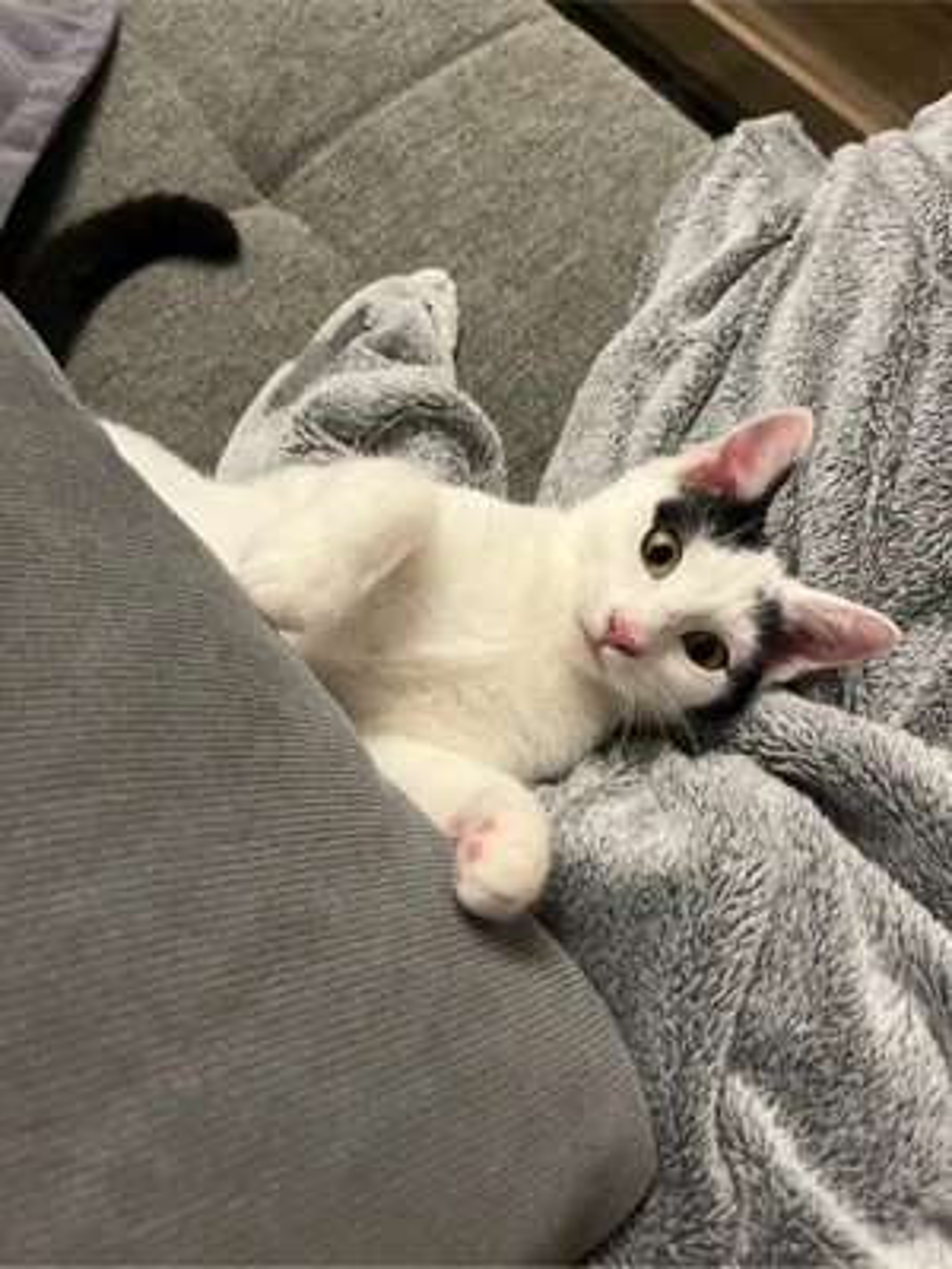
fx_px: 953
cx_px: 476
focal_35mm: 26
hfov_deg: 53.1
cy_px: 634
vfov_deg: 67.3
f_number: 1.6
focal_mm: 5.1
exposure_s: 1/50
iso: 500
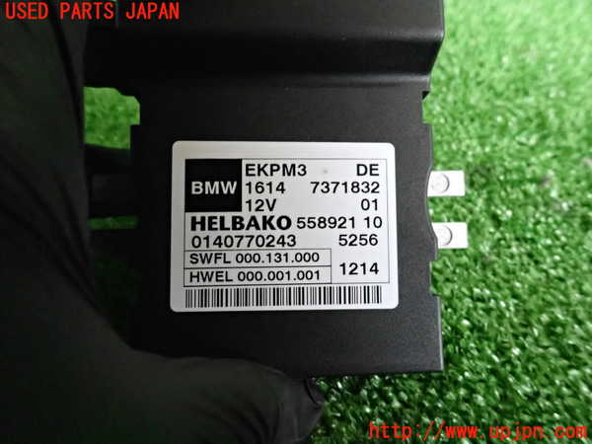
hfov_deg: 69.4
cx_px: 296
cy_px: 222
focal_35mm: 25
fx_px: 428
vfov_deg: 54.9
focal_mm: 4.5
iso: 3200
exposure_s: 1/50
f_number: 8
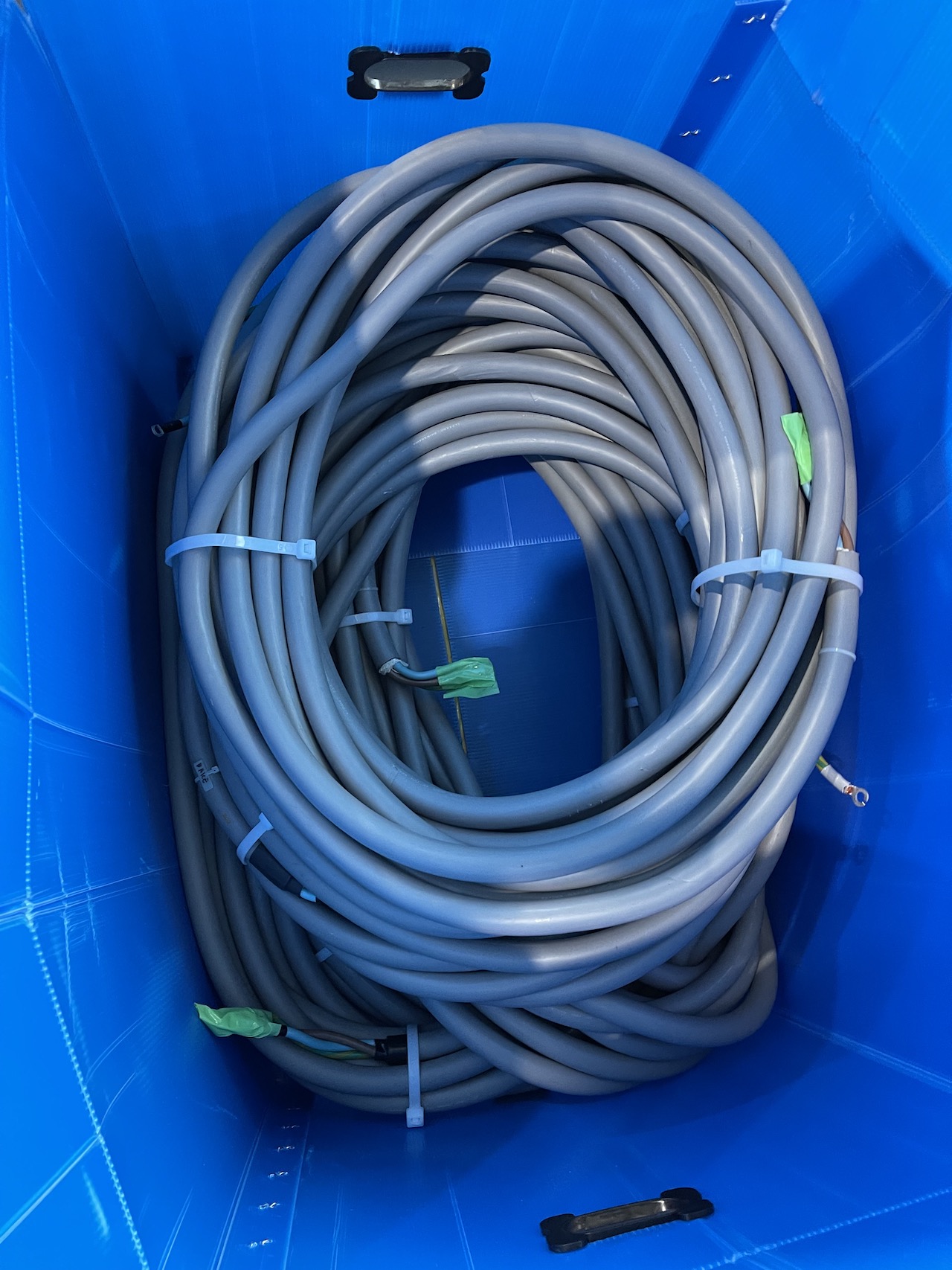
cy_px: 635
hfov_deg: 54.9
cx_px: 476
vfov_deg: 69.4
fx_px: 917
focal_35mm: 25
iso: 400
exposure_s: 1/40
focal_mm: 5.1
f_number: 1.6
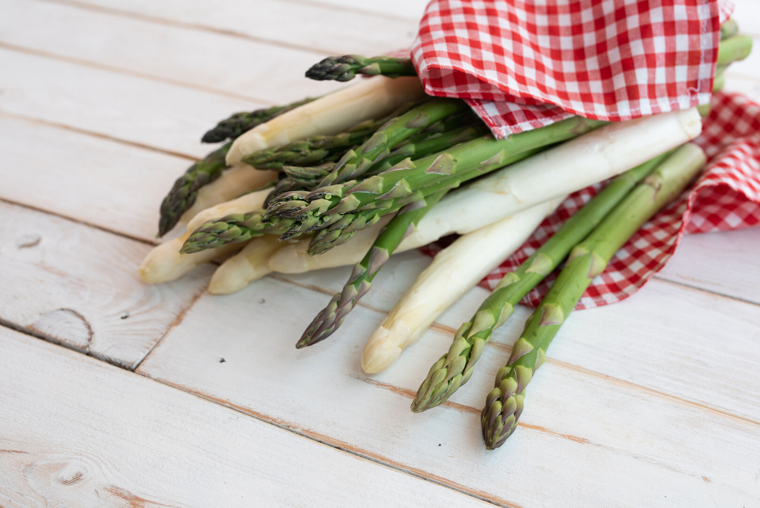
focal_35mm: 35
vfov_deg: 37.9
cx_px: 380
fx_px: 739
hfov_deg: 54.4
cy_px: 254
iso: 100
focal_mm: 35
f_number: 5.6
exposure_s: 1/80
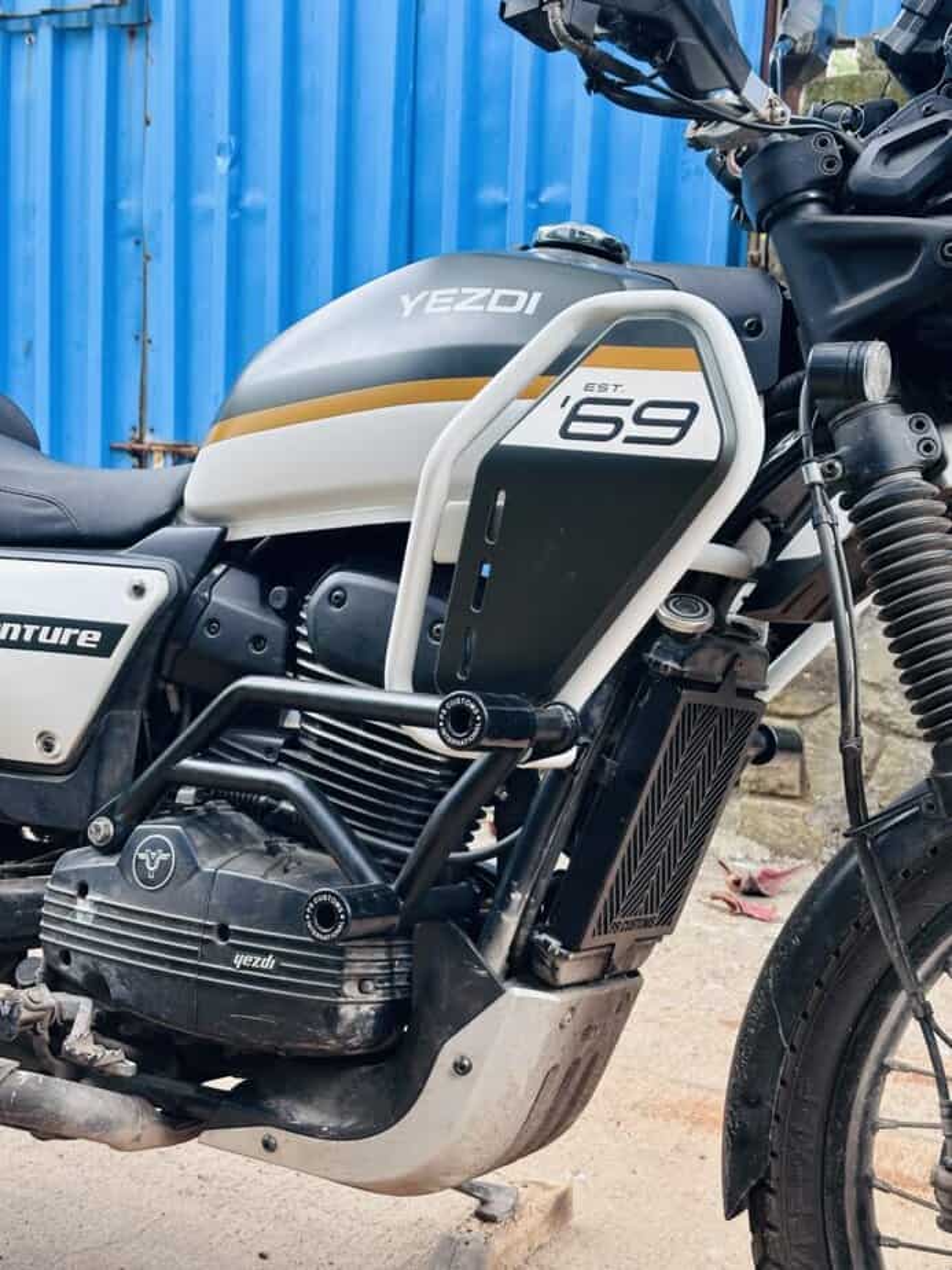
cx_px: 476
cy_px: 635
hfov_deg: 30.3
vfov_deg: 39.7
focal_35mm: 48
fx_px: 1760
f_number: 1.78
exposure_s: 1/121
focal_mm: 6.86
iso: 80
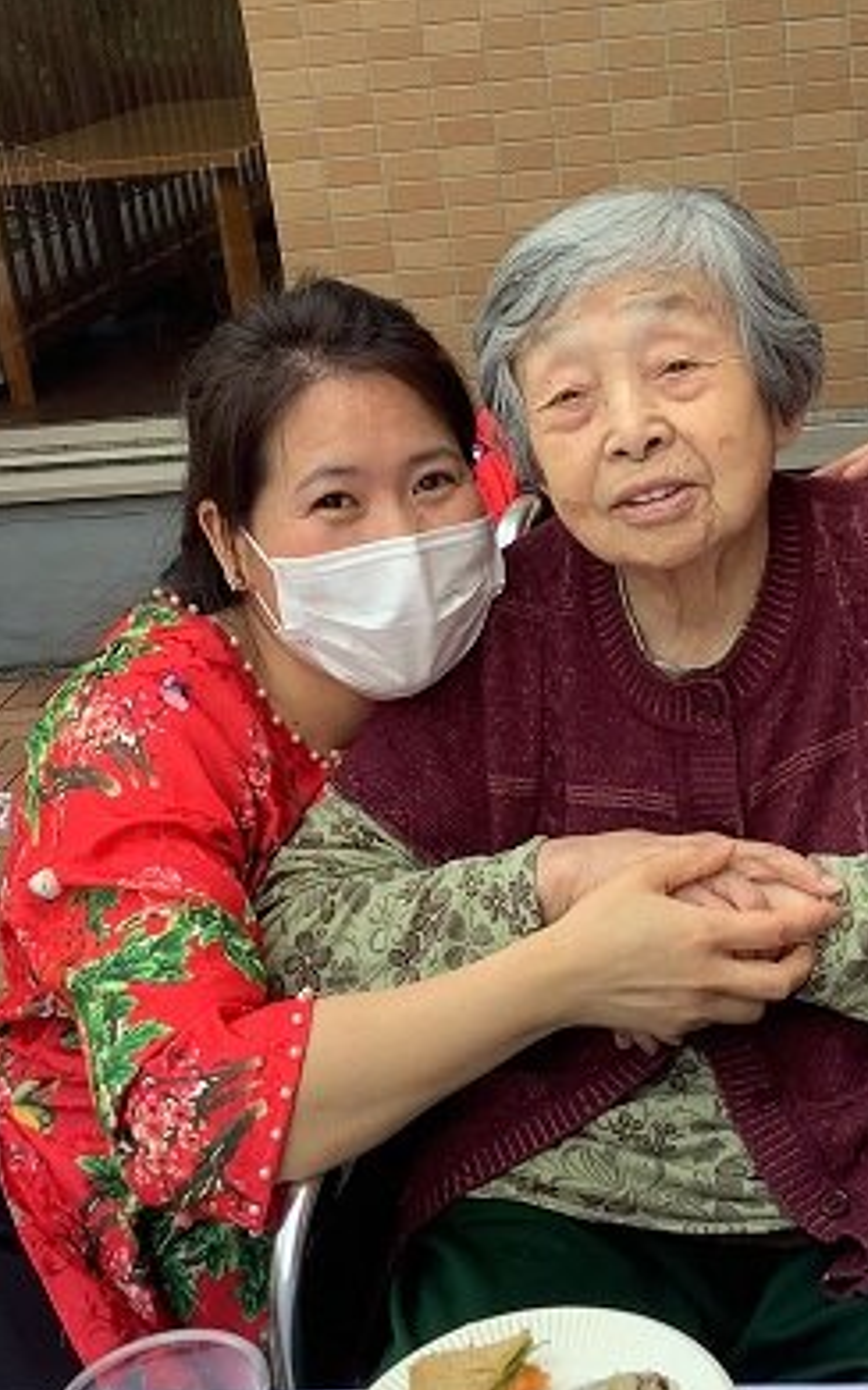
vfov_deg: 36.2
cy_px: 597
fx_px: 2122
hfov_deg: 22.9
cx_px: 644
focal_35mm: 56
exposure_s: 1/239
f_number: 2.4
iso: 25
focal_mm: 3.3
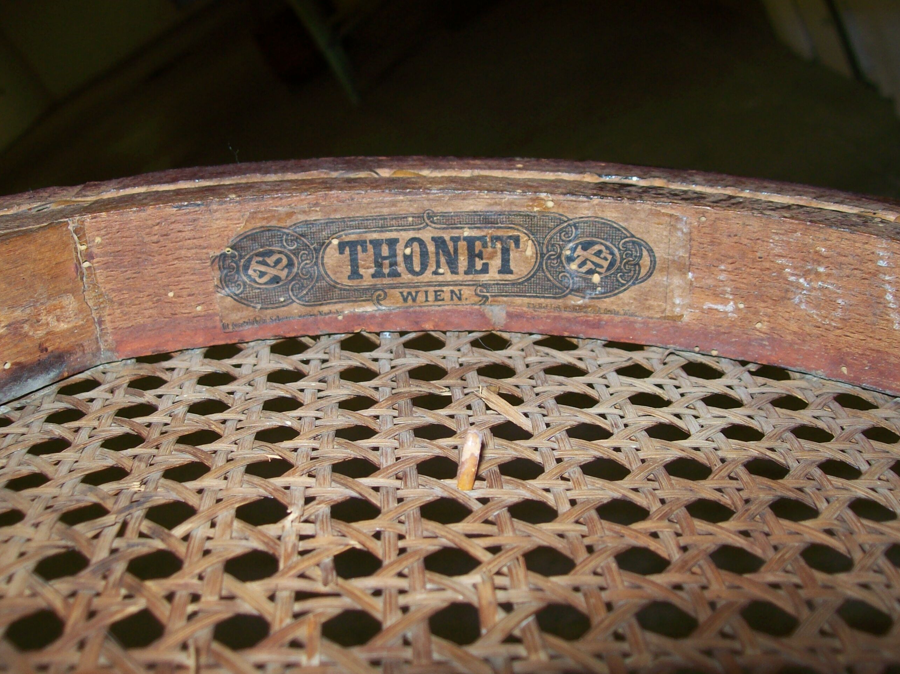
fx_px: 1040
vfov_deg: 35.9
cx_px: 432
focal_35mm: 40
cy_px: 335
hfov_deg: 46.8
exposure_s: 1/64
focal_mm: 6
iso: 80
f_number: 2.7
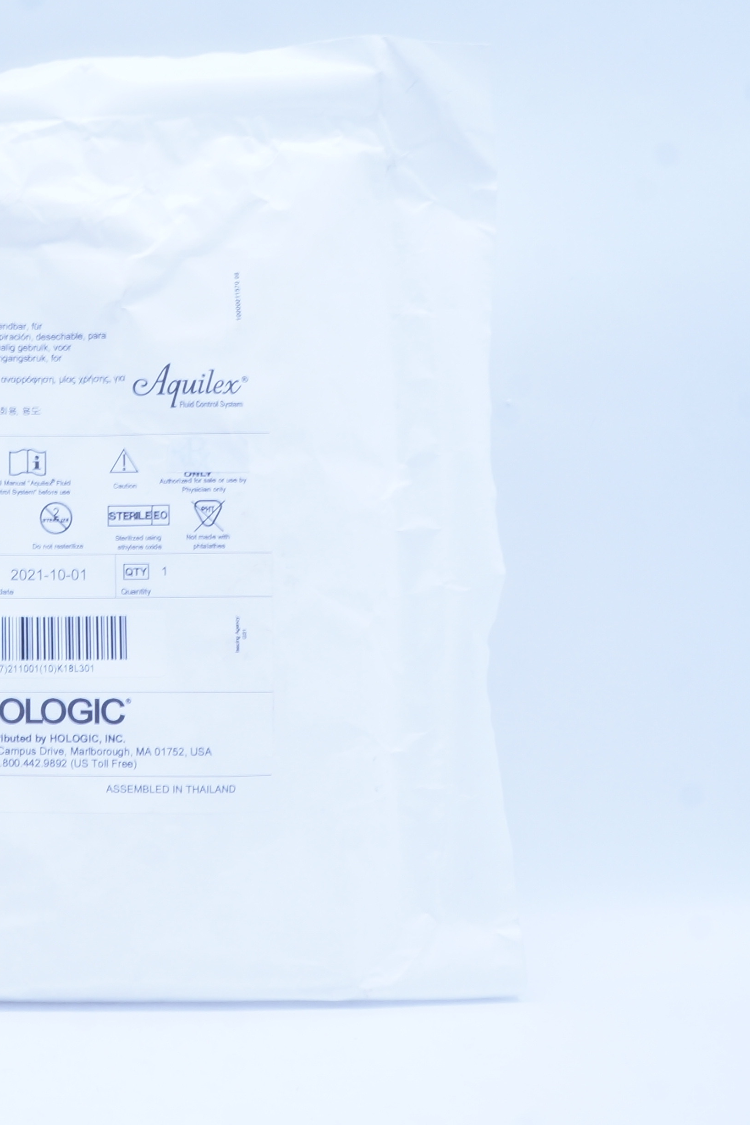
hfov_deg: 23.7
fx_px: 1687
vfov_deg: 36.8
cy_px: 516
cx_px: -39
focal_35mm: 54
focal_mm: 18
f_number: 16
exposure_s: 1/10
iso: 400
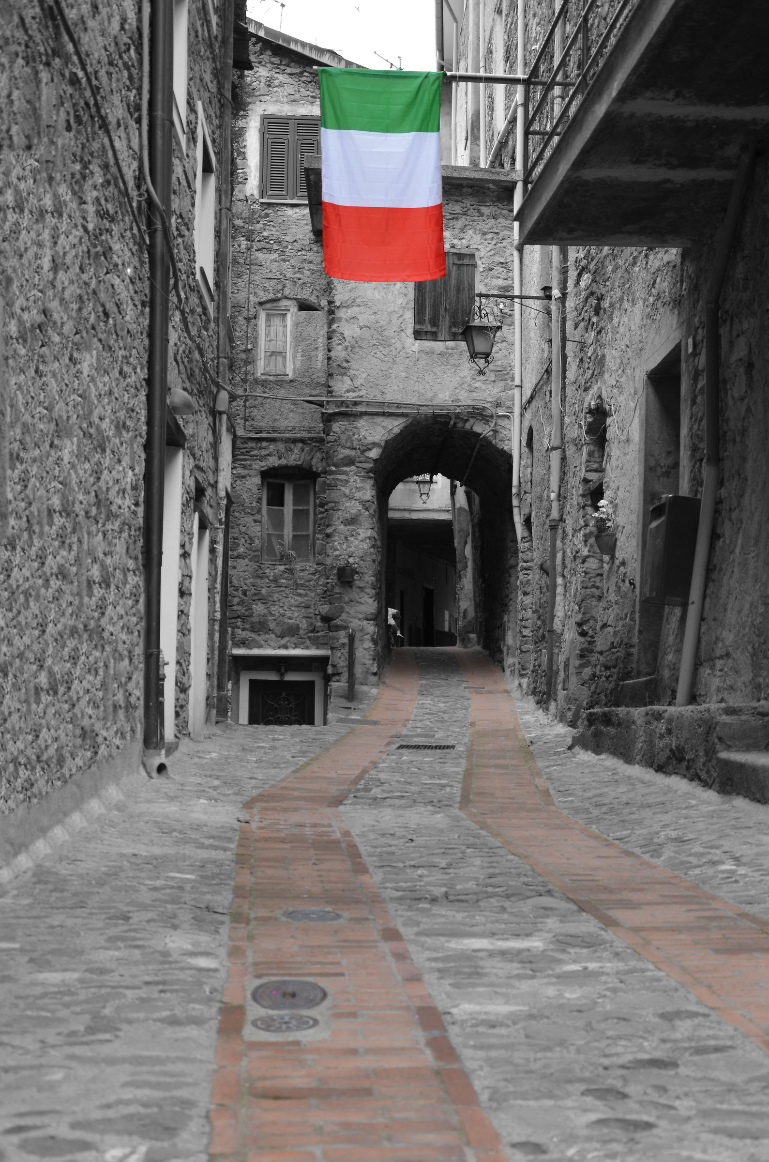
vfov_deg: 43.7
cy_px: 581
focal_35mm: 45
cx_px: 384
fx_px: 1449
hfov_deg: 29.7
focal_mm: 30
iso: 200
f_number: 5.6
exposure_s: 1/125
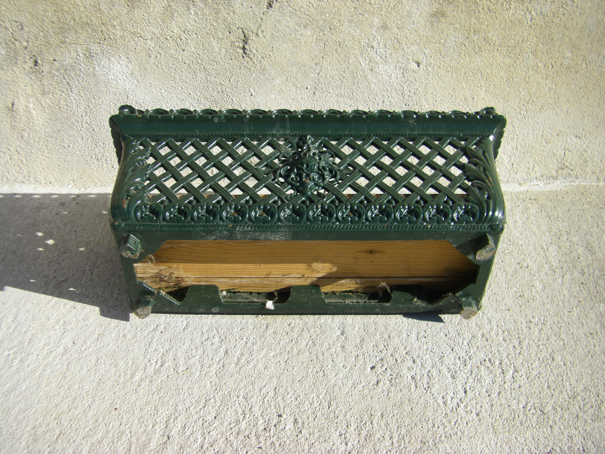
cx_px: 302
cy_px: 227
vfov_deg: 37.7
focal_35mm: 38
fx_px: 664
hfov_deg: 49.0
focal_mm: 6.3
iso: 64
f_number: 7
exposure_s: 1/160
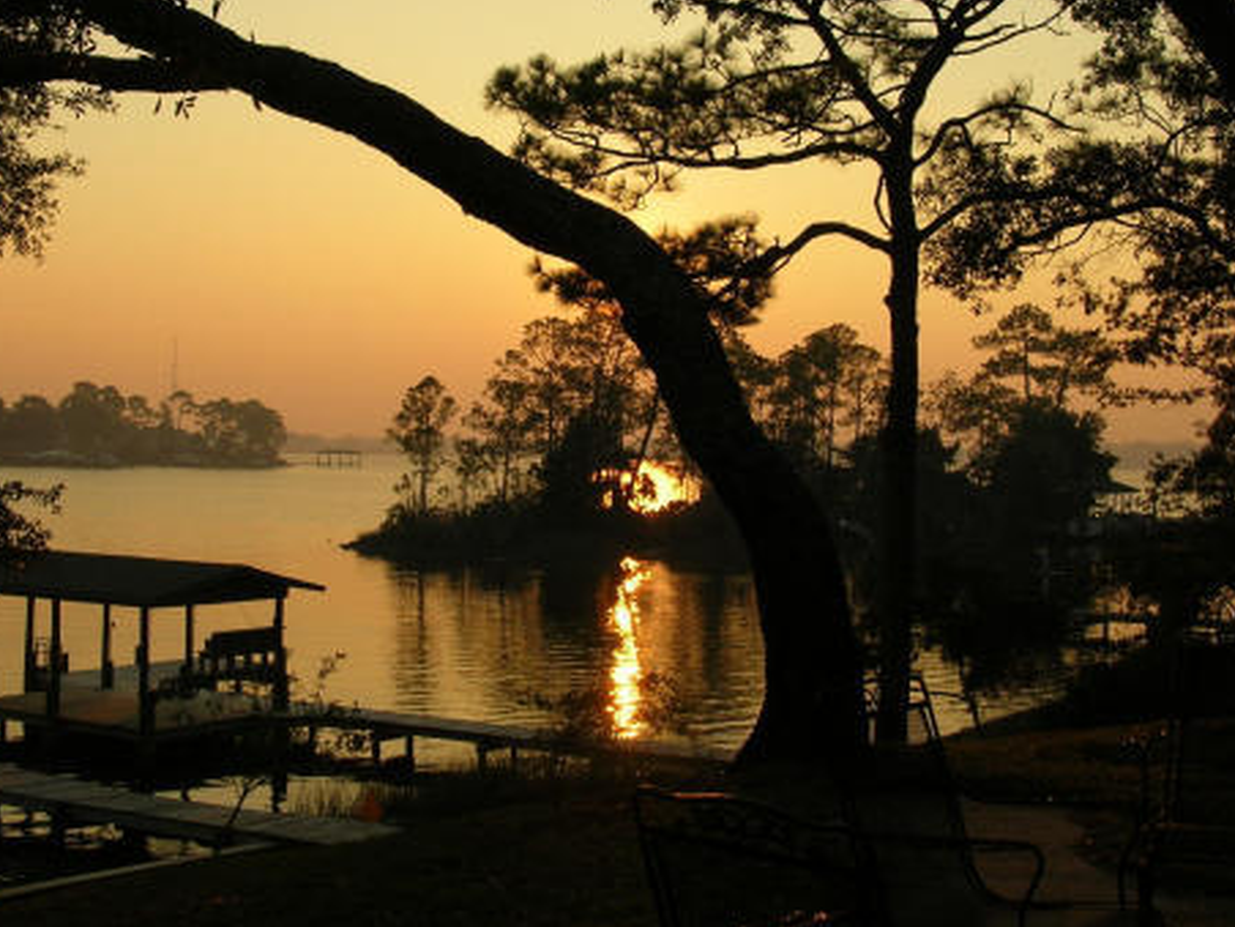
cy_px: 364
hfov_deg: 37.5
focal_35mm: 51
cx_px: 594
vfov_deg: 28.5
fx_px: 1820
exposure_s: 1/494
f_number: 3.7
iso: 50
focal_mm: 6
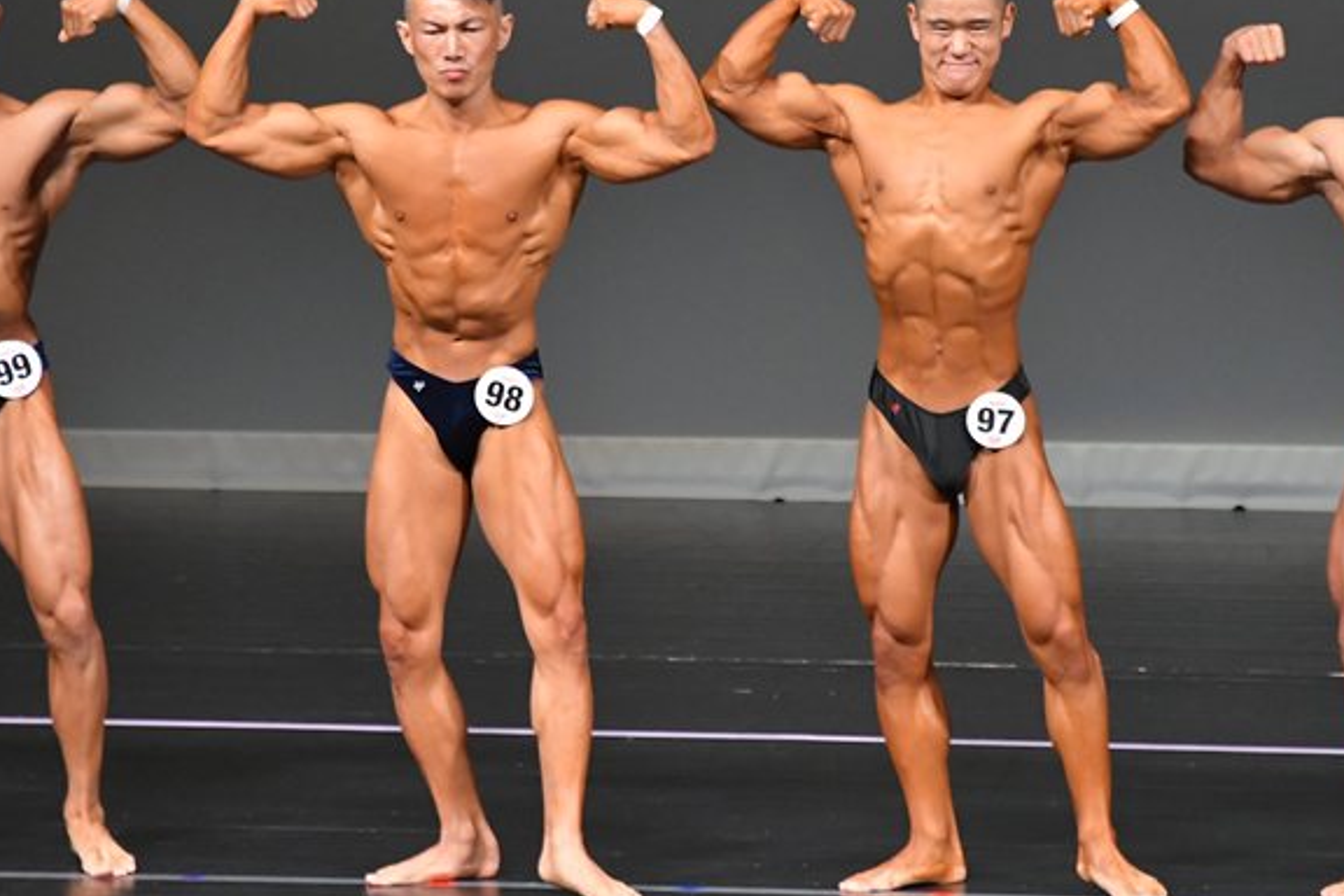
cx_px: 774
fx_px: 17321
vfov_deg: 3.0
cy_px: 383
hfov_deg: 4.4
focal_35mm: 464
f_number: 5.6
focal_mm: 230
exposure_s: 1/400
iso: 5000
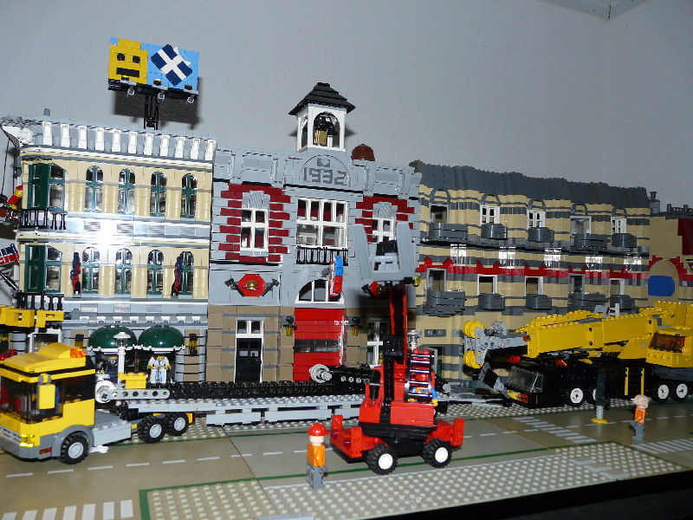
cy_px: 260
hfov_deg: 63.4
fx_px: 561
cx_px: 346
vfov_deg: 49.7
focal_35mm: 28
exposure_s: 1/30
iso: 100
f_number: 2.8
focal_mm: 4.6
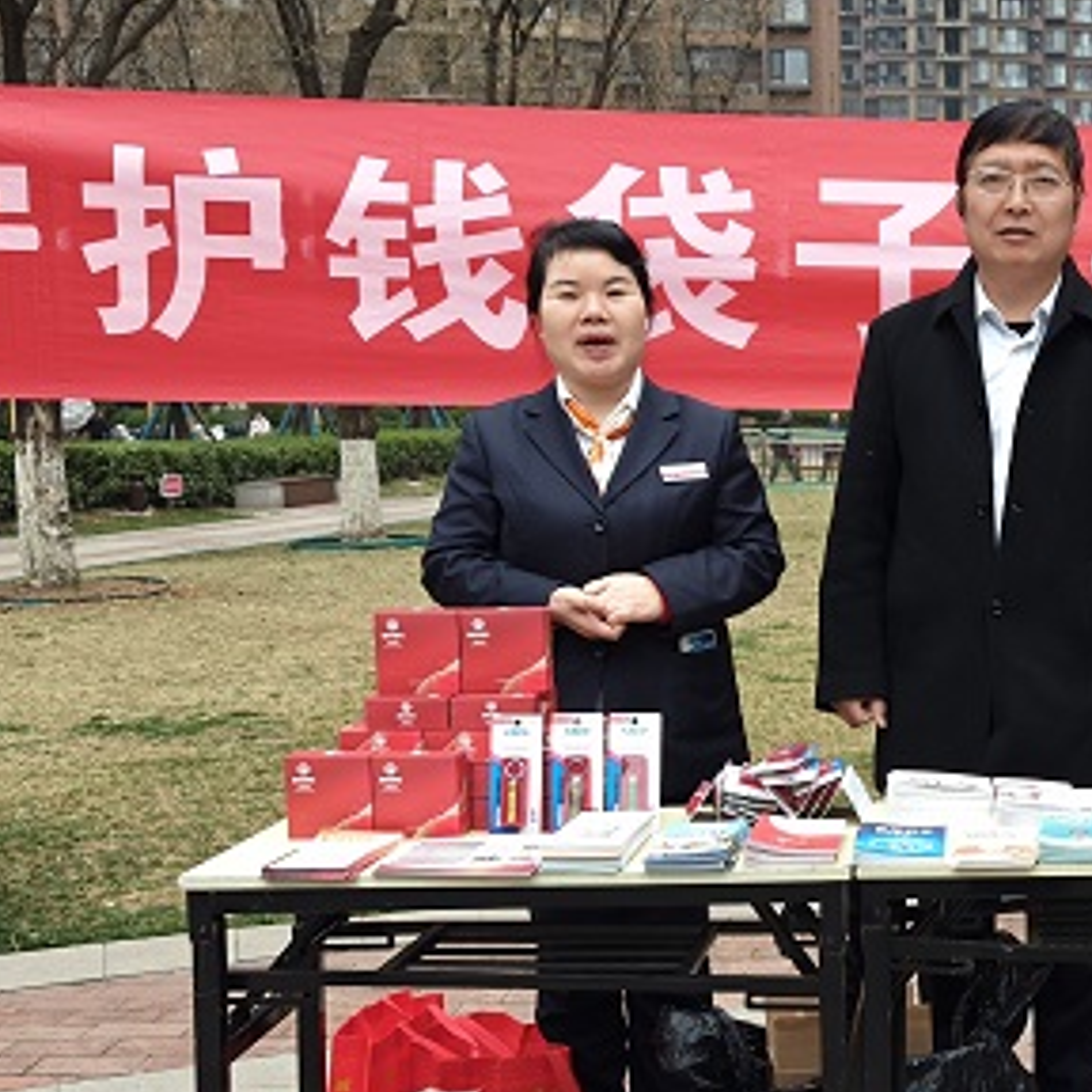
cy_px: 656
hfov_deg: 30.1
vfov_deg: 32.1
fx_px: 1892
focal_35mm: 53
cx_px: 1081
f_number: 1.6
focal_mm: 6.06
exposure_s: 1/205
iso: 50
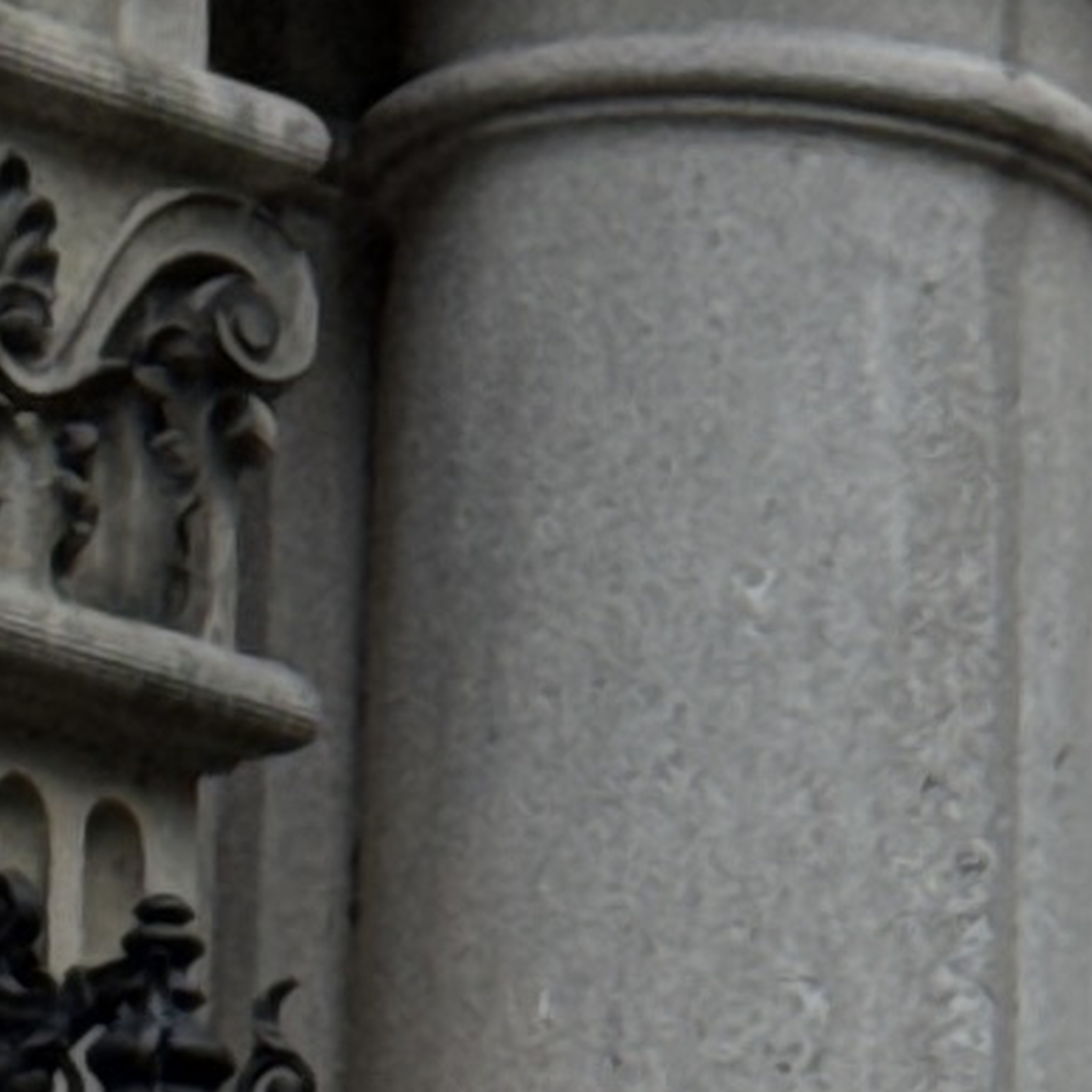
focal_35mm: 412
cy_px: 4247
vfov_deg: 4.0
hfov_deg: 4.2
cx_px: 1797
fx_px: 14704
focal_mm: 6.76
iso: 64
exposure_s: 1/442
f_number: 1.78
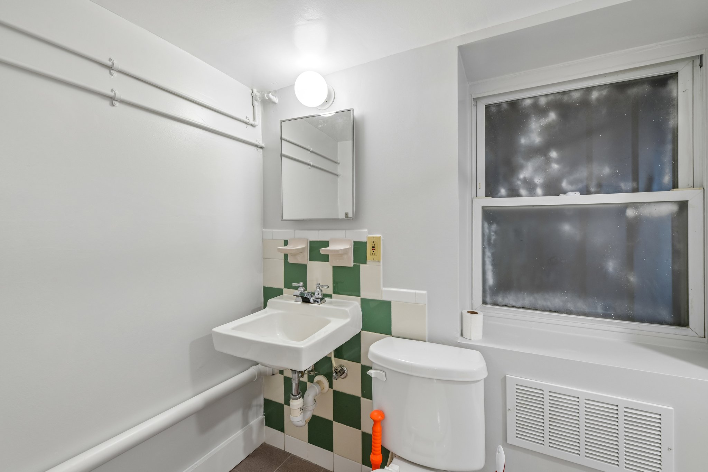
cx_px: 354
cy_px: 236
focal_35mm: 16
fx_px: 315
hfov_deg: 96.7
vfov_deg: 73.7
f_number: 8
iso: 280
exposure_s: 1/15
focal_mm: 16
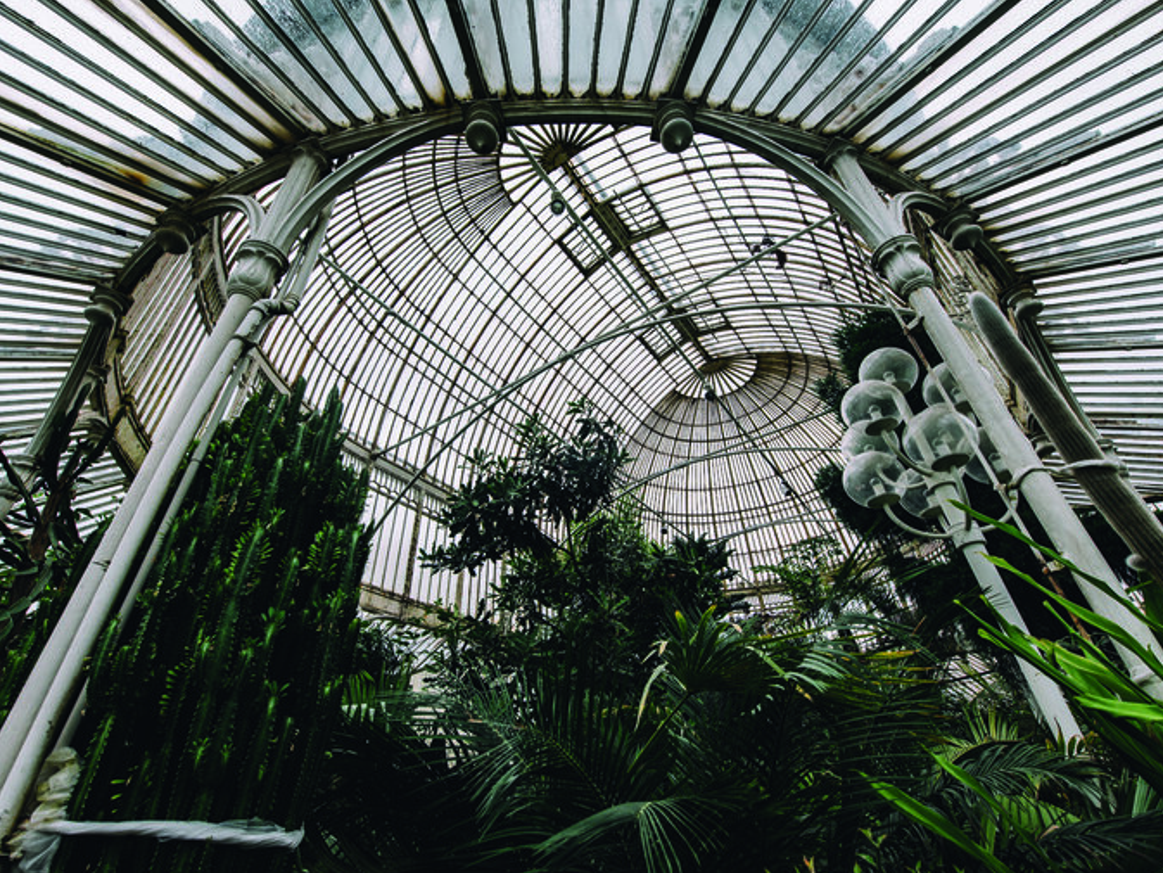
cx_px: 579
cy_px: 432
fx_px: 538
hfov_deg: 94.5
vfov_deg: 78.1
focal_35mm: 16
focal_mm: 14
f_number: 7.1
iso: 100
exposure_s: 1/250
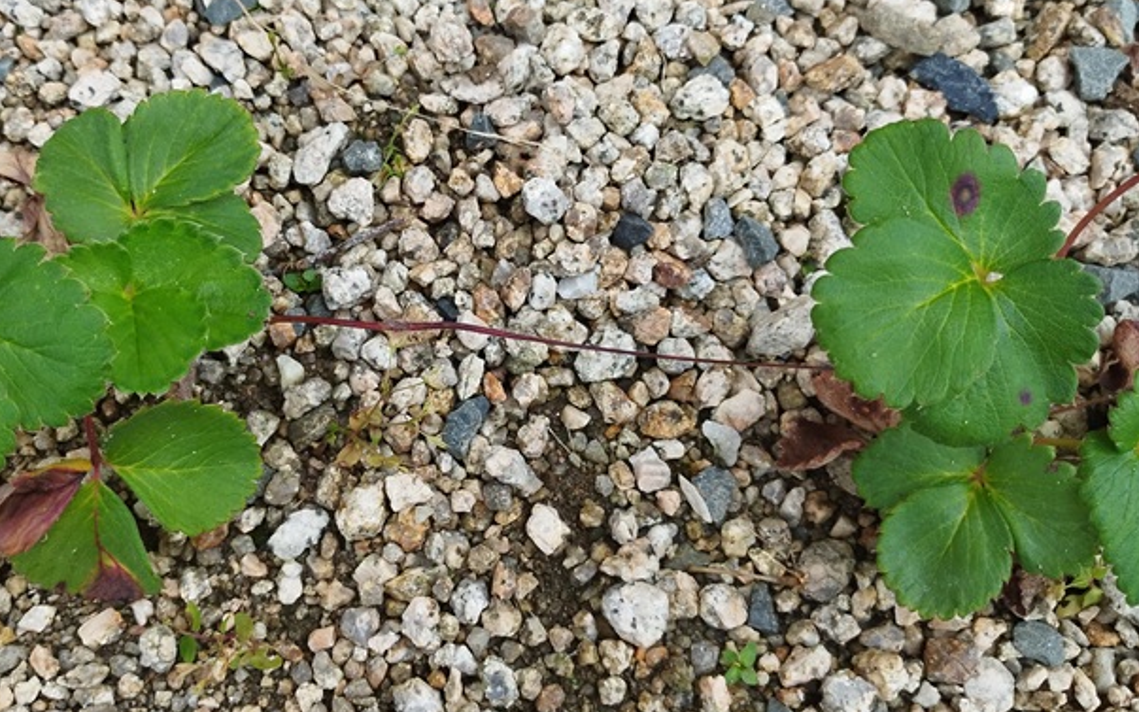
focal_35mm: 38
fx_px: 1180
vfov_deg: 33.6
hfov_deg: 51.3
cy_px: 332
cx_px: 484
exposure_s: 1/112
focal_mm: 4.7
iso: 49
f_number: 1.79
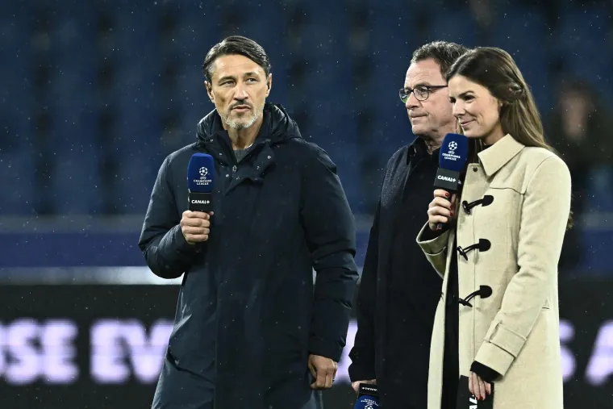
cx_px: 306
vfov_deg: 3.4
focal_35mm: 400
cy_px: 204
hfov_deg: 5.2
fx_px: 6812
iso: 4000
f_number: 4
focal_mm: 400
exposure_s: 1/2000
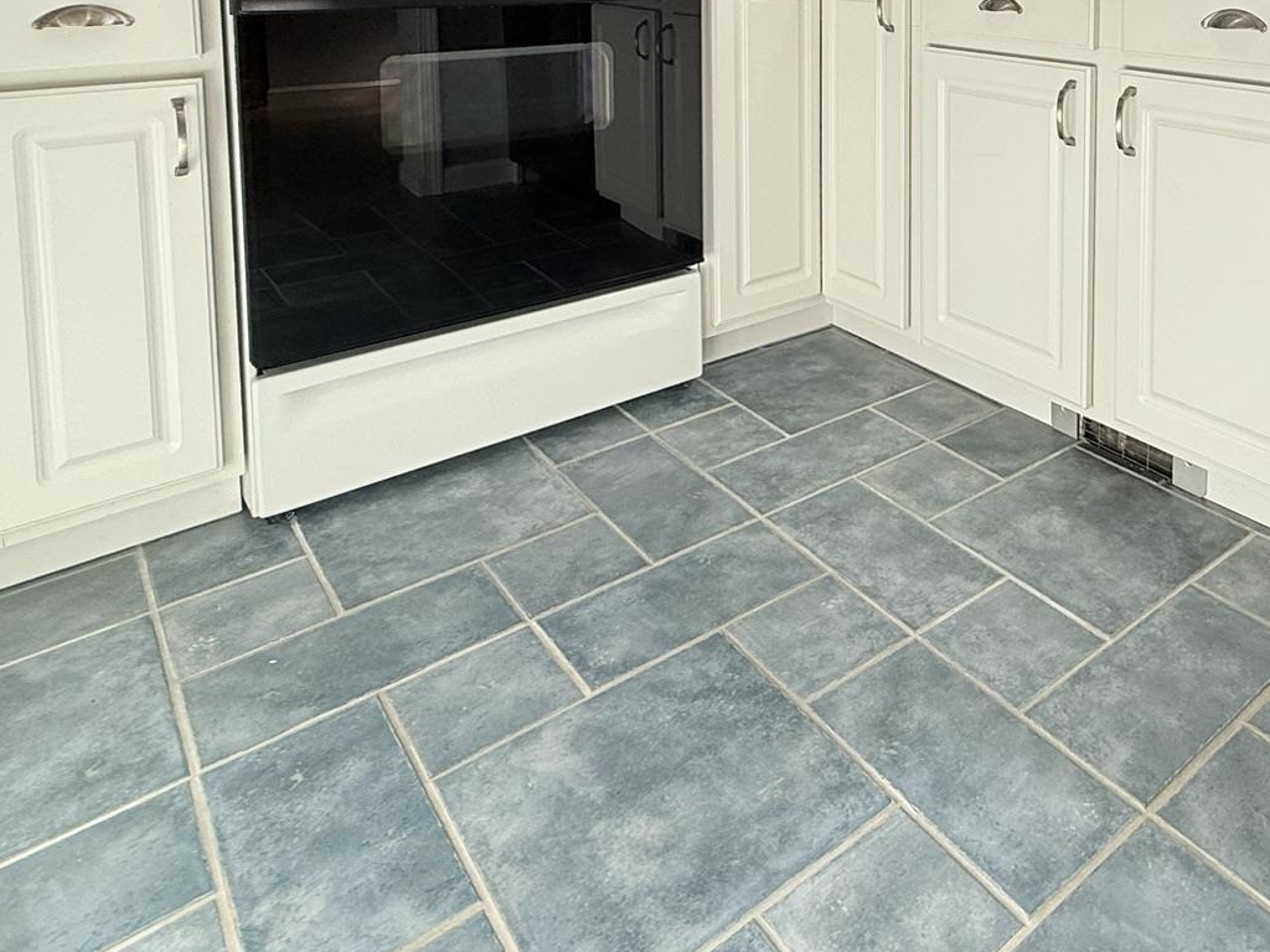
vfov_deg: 43.4
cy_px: 22
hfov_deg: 60.3
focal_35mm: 28
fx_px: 1027
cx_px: 936
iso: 50
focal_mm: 2.22
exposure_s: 1/243
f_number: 2.2
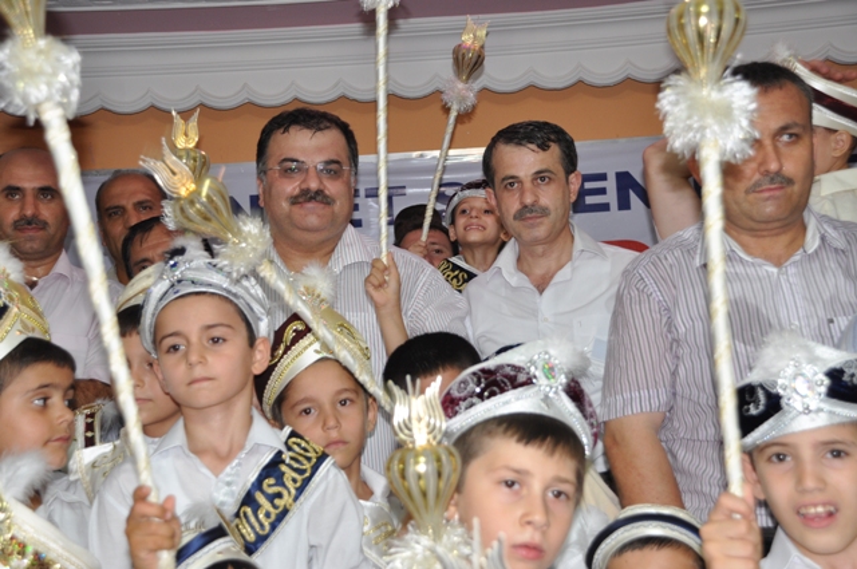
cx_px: 428
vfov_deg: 22.6
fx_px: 1427
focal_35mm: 60
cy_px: 284
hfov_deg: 33.4
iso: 500
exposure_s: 1/30
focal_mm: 40
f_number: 5
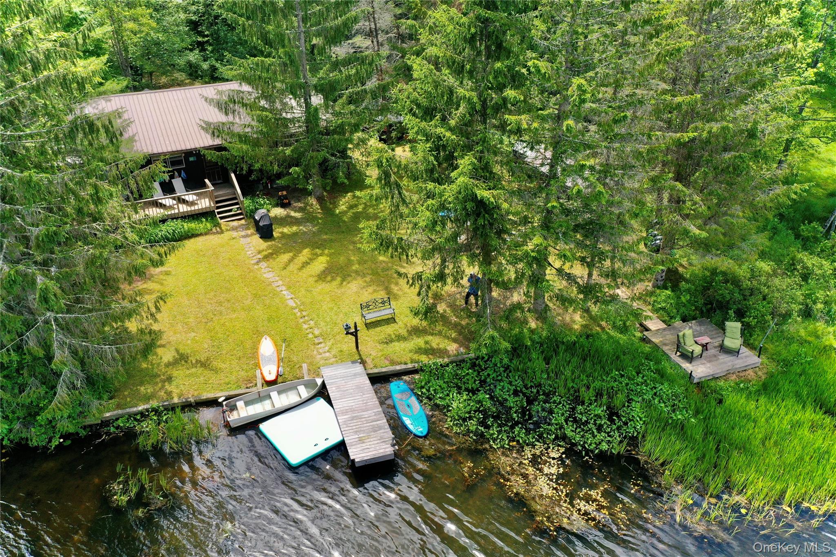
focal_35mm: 28
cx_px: 418
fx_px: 650
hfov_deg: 65.5
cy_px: 278
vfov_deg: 46.4
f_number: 5.6
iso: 100
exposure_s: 1/320
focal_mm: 10.26
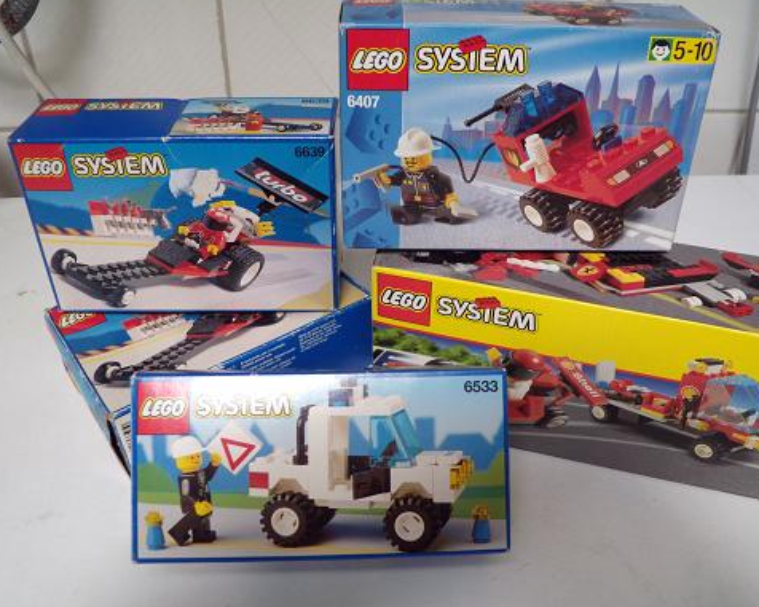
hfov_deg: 58.7
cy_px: 296
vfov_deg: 48.5
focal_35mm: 30
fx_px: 674
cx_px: 395
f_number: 2.8
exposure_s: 1/60
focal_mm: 6
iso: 250
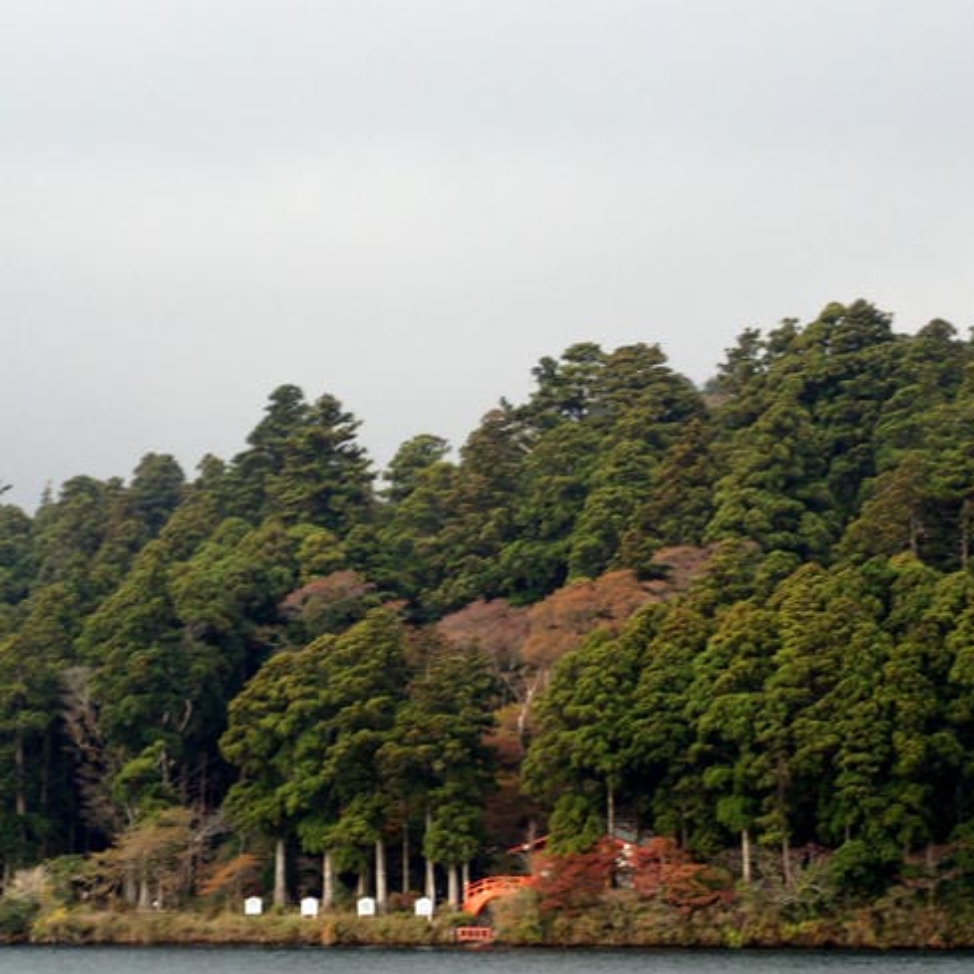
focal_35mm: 171
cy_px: 411
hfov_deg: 10.2
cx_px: 335
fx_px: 5444
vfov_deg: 10.2
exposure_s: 1/100
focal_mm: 55
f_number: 5.6
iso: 200
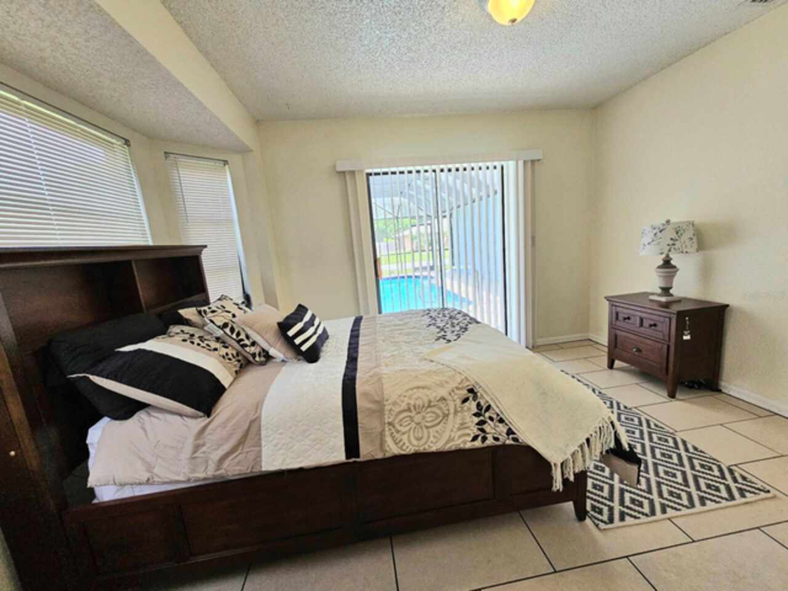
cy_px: 296
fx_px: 296
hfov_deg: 106.2
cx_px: 394
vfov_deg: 89.9
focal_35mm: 13
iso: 160
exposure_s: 1/208
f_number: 2.2
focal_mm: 2.2
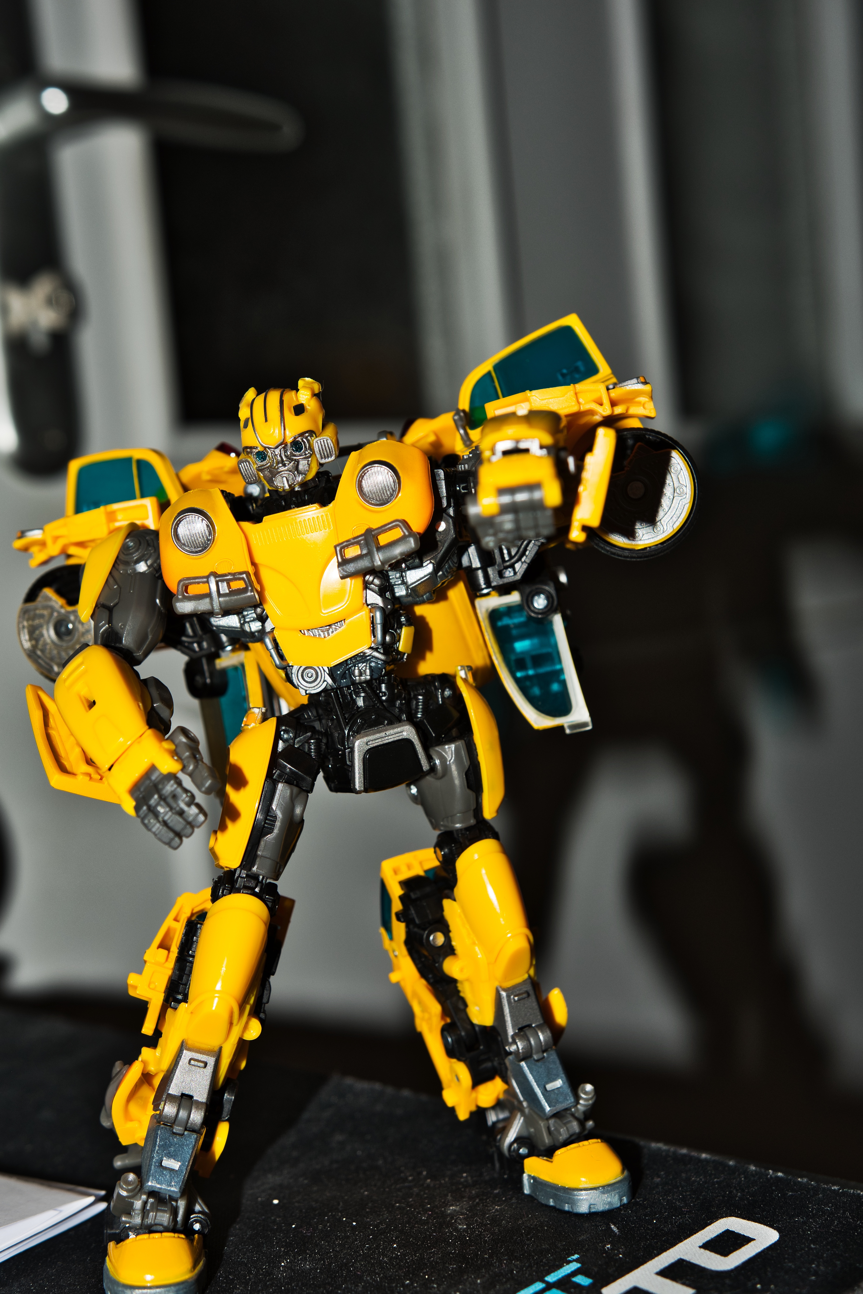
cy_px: 647
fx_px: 1726
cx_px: 432
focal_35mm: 48
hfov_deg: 28.1
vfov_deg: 41.1
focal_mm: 32
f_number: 5.6
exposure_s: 1/60
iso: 100
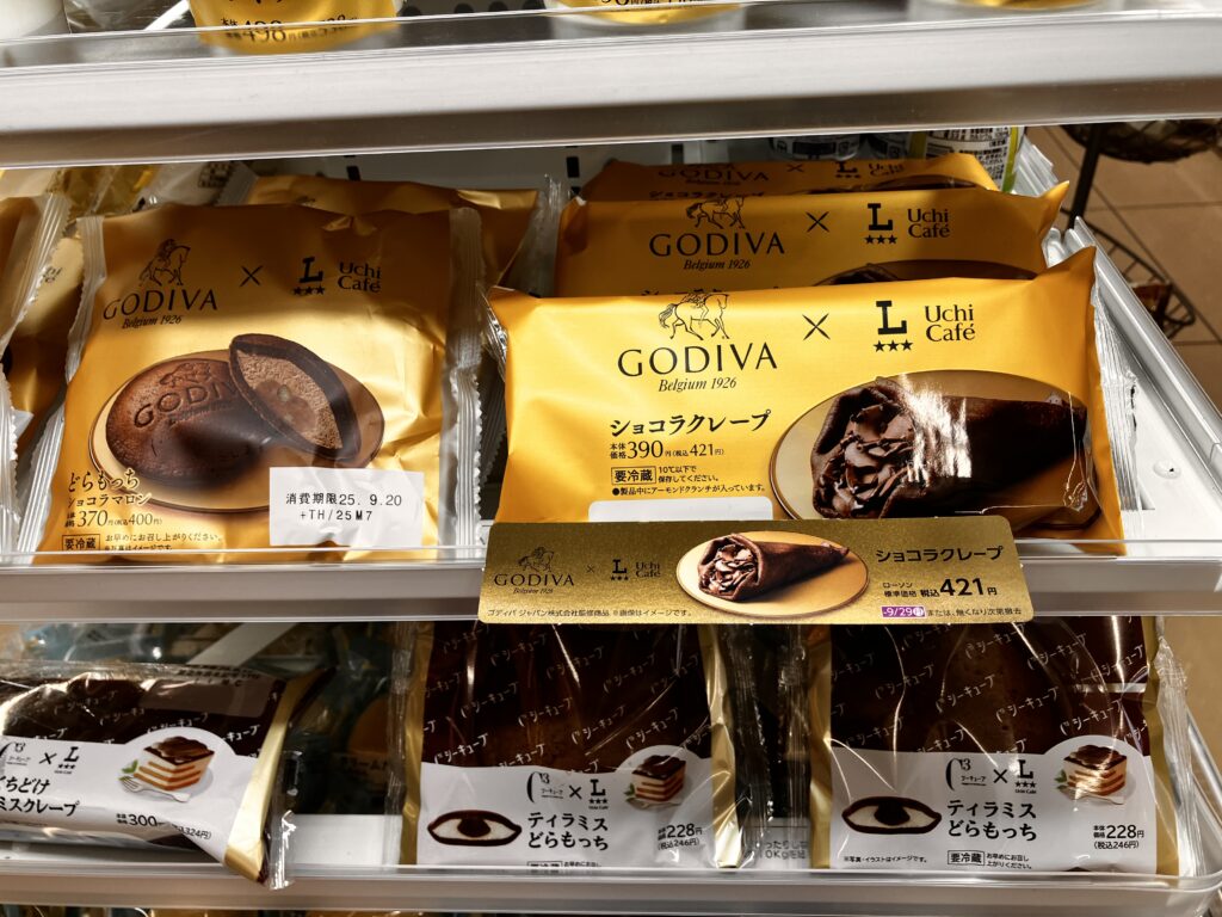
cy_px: 458
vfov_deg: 49.7
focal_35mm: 28
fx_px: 988
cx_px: 611
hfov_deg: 63.4
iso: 32
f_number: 1.8
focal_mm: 3.99
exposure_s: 1/100
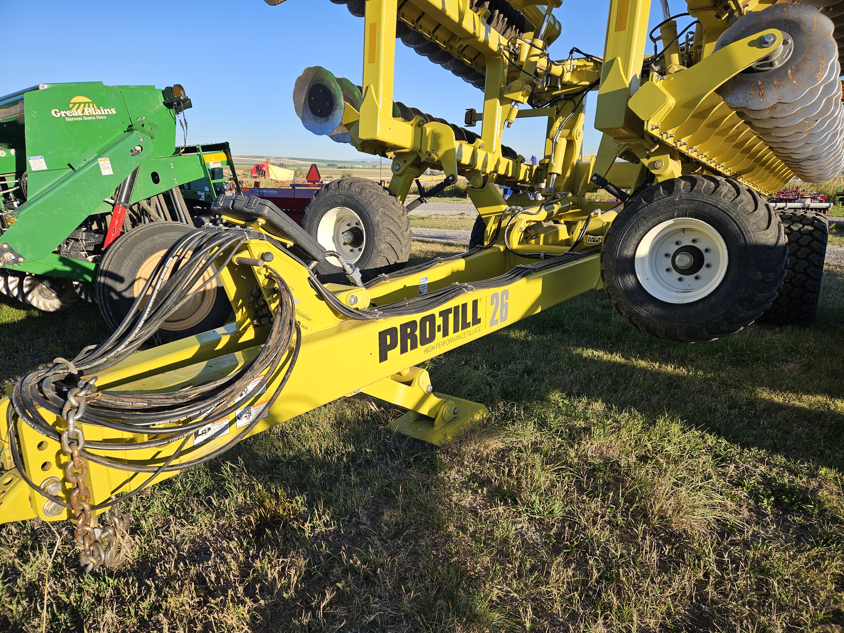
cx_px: 422
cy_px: 316
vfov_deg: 58.9
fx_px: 561
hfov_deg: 73.9
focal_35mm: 23
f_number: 1.8
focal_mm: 5.4
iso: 25
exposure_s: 1/1176
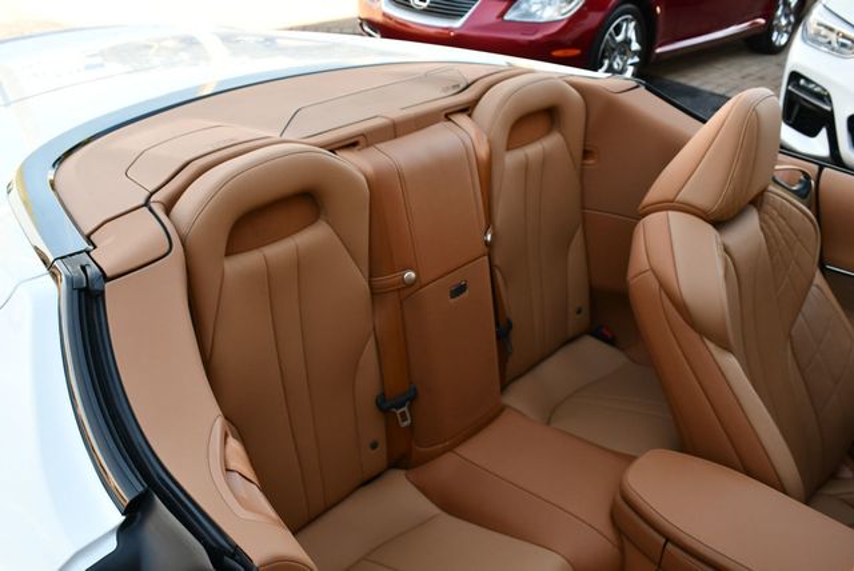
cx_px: 427
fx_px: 855
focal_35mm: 36
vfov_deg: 36.9
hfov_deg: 53.1
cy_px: 286
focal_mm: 18
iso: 360
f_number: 5.6
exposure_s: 1/250
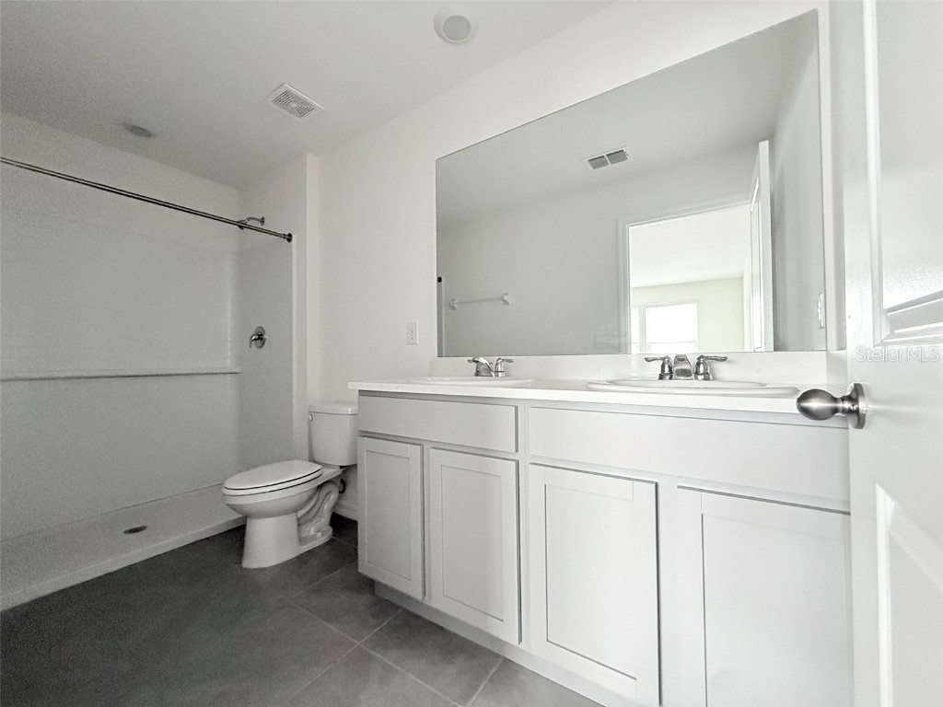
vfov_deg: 85.7
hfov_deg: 102.1
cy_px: 354
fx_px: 381
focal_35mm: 14
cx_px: 472
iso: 800
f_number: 2.2
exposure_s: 1/60
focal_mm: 2.22
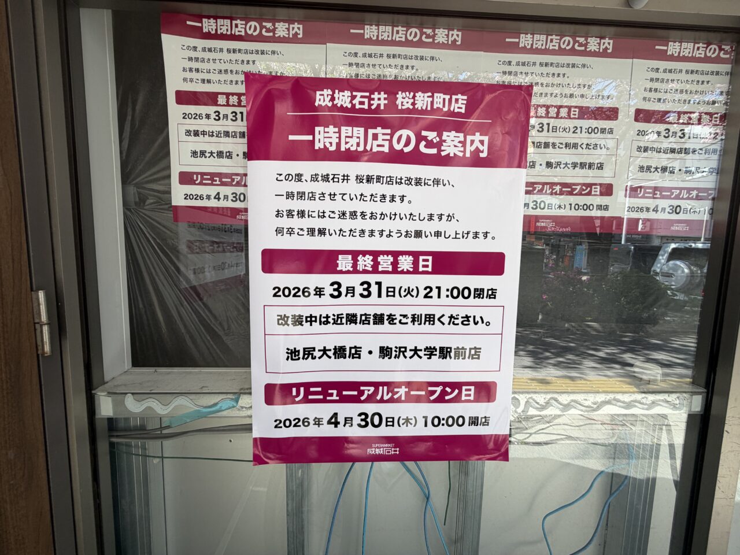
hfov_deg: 102.1
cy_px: 278
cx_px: 370
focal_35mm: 14
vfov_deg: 85.7
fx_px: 299
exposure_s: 1/123
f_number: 2.2
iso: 40
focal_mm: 2.22
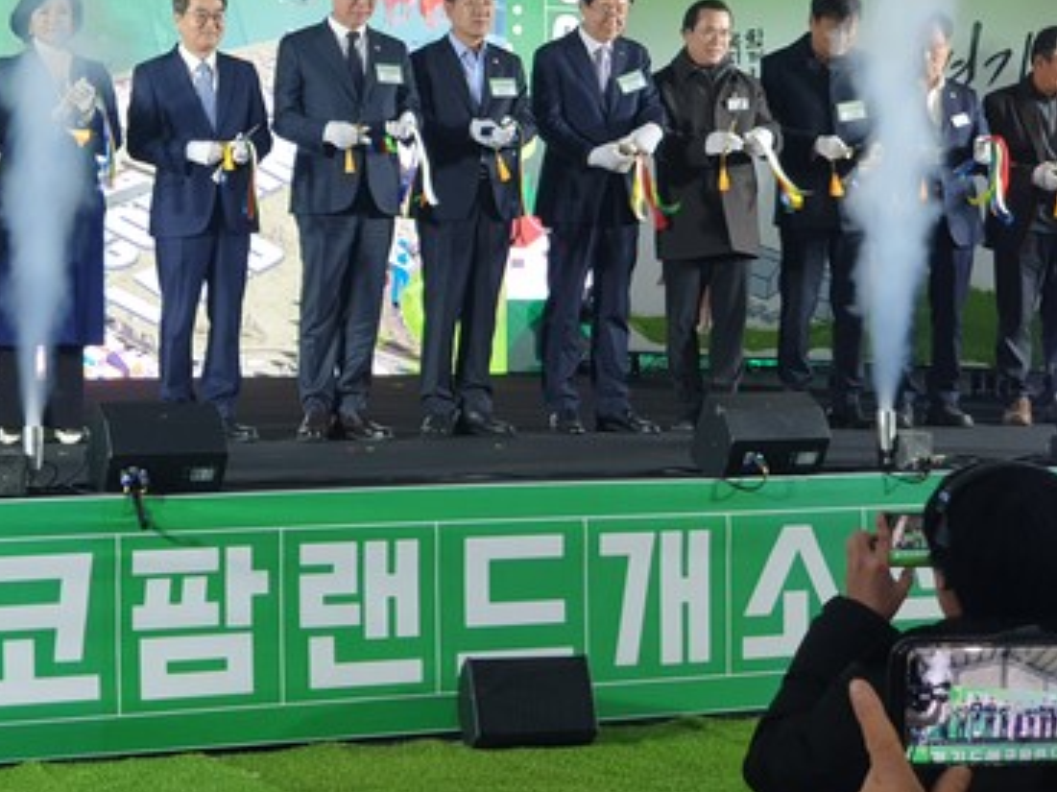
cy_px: 173
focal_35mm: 85
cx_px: 202
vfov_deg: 17.2
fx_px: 2595
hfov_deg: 22.7
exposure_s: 1/30
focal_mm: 6
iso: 100
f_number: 2.4
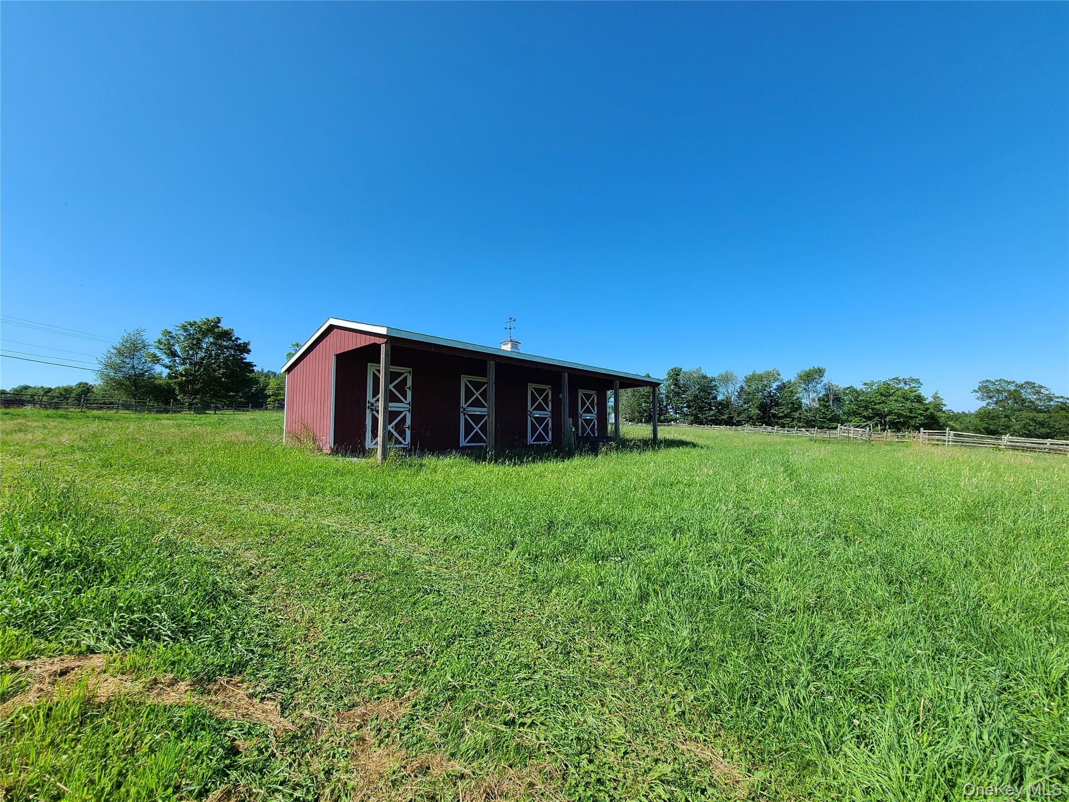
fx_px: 401
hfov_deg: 106.2
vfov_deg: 89.9
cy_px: 401
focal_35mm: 13
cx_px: 534
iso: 50
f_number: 2.2
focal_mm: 2.2
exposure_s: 1/1336
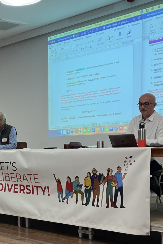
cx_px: -34
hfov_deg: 19.6
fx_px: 441
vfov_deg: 30.4
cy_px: 183
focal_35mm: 65
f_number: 1.6
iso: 125
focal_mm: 5.1
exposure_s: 1/121
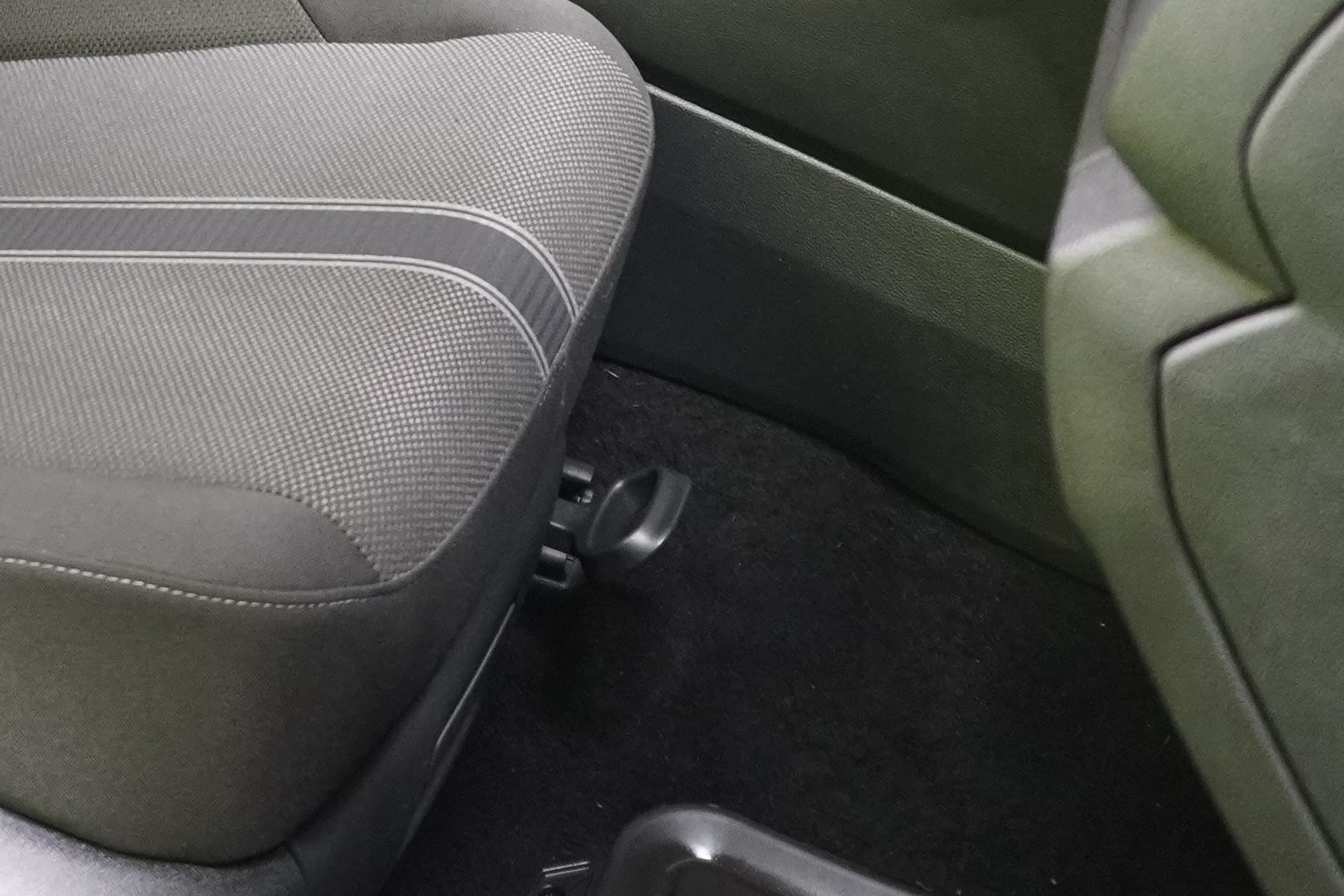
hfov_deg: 23.9
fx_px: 2986
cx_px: -88
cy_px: -491
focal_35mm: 80
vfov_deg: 15.6
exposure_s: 1/30
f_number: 3.5
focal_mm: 16
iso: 2000
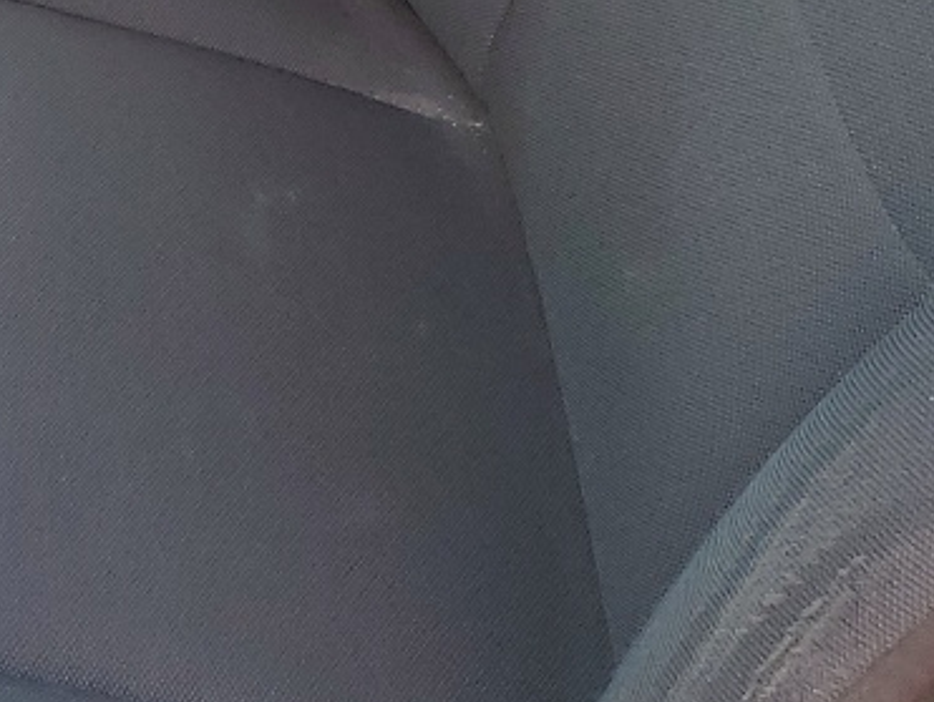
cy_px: -413
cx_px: -556
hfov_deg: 15.8
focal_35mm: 112
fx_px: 3025
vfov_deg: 12.5
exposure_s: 1/303
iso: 50
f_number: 1.5
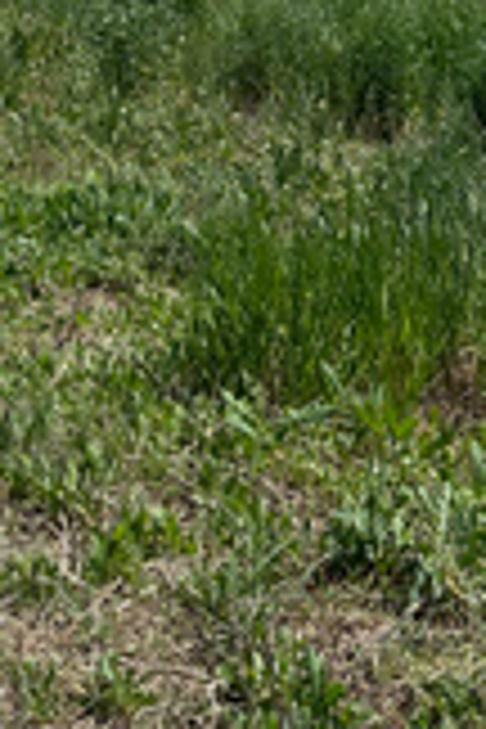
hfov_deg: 18.3
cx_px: 140
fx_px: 1498
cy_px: -108
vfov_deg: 25.1
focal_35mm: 74
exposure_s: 1/6623
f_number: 1.78
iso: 80
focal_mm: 6.86
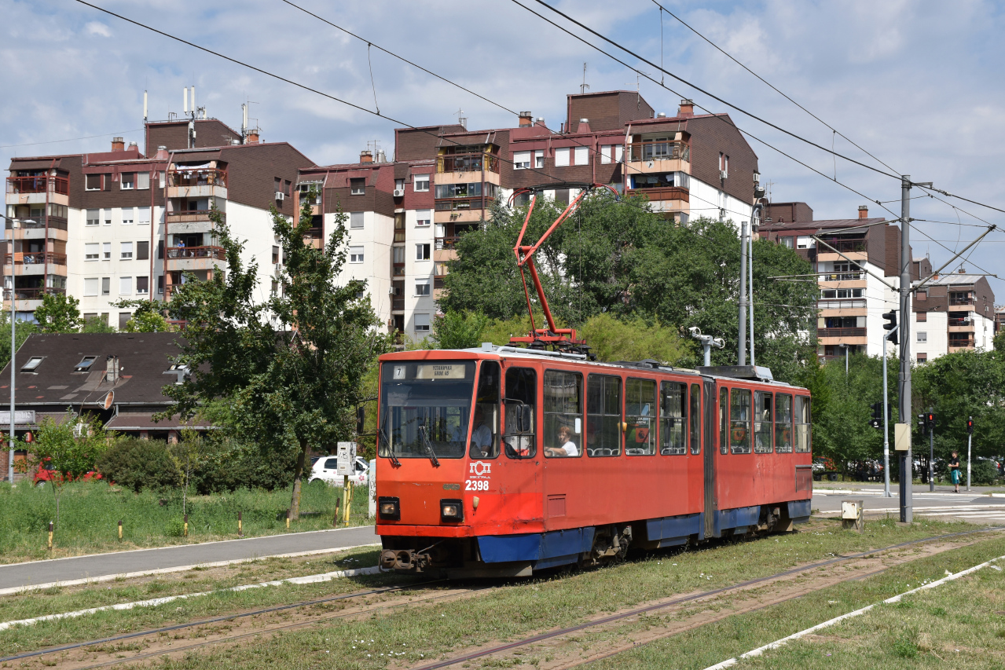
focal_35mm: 61
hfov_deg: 32.9
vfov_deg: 22.3
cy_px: 335
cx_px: 508
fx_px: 1703
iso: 100
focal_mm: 40
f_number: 8
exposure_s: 1/500
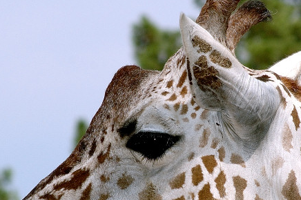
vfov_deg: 2.1
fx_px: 5475
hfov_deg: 3.1
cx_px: 182
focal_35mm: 655
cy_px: 133
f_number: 9
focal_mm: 165
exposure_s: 1/500
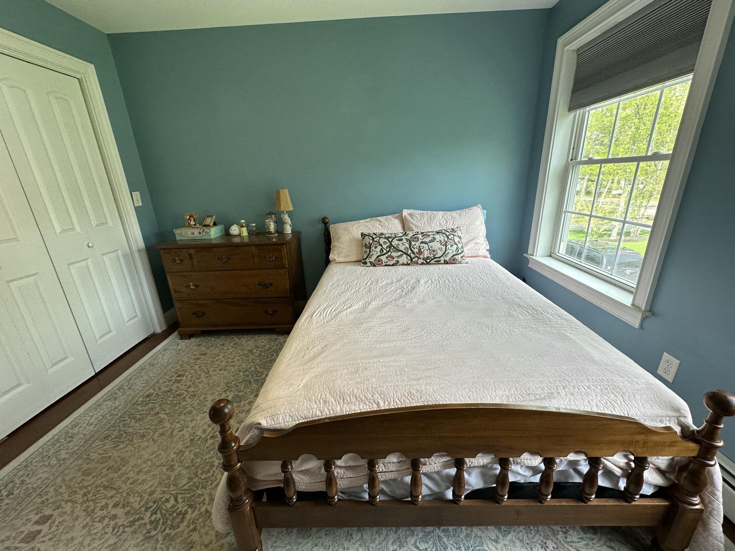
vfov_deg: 85.7
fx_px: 297
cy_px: 276
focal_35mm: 14
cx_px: 368
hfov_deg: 102.1
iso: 125
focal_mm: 2.22
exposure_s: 1/120
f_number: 2.2
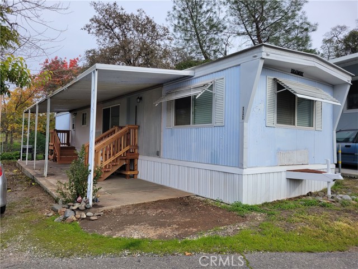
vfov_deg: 53.1
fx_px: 269
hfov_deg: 67.3
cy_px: 134
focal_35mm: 26
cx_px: 179
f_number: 1.8
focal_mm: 5.4
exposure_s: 1/1145
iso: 40
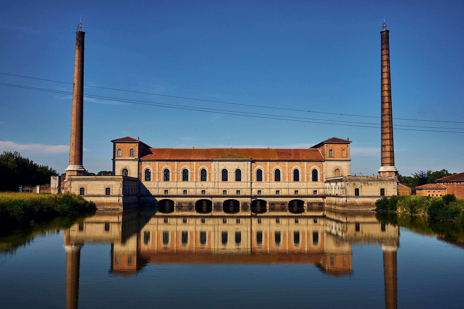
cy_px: 154
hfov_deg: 54.4
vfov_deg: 37.9
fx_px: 451
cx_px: 232
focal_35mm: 35
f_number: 8
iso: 200
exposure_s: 1/1000
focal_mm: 23
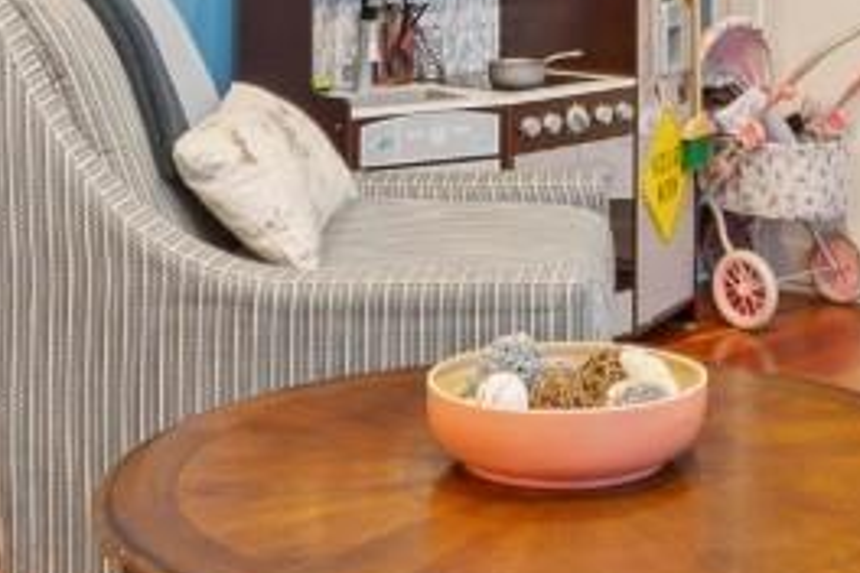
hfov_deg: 21.8
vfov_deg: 14.0
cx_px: 707
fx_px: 2198
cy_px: -277
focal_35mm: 92
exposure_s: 1.3
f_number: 4.5
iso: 100
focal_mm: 10
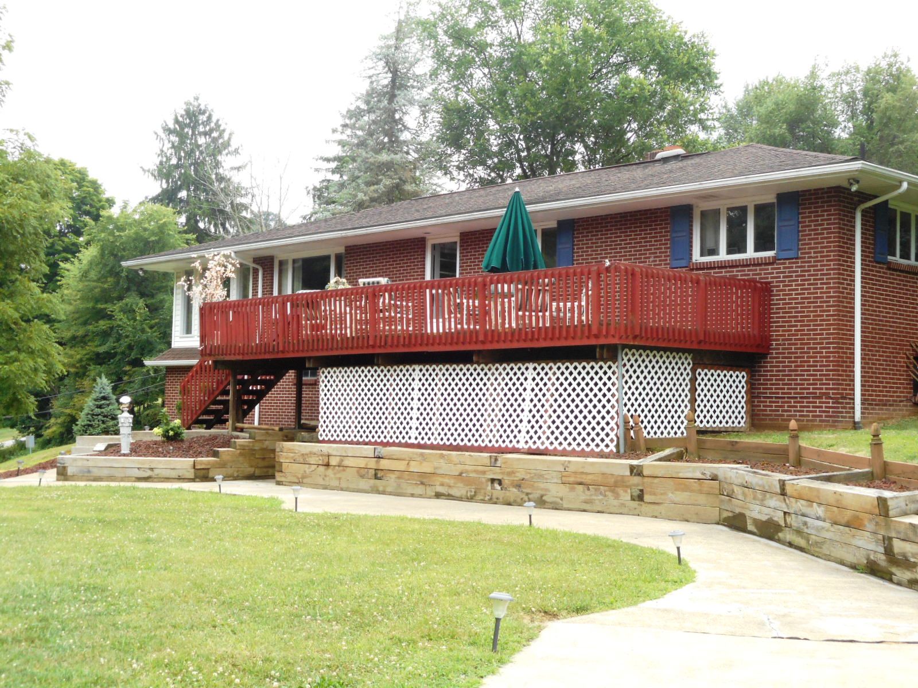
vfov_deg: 28.6
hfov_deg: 37.5
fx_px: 1352
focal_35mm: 51
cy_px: 344
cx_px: 459
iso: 200
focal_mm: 9.1
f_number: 4.9
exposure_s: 1/60
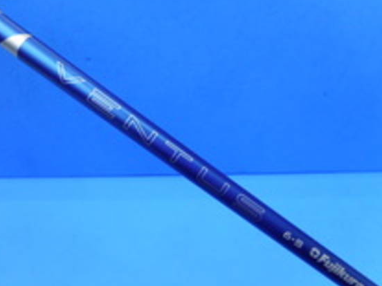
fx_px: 320
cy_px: 150
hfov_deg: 61.5
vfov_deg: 48.2
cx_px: 172
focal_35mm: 29
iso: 140
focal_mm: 4.5
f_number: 3.7
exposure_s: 1/30
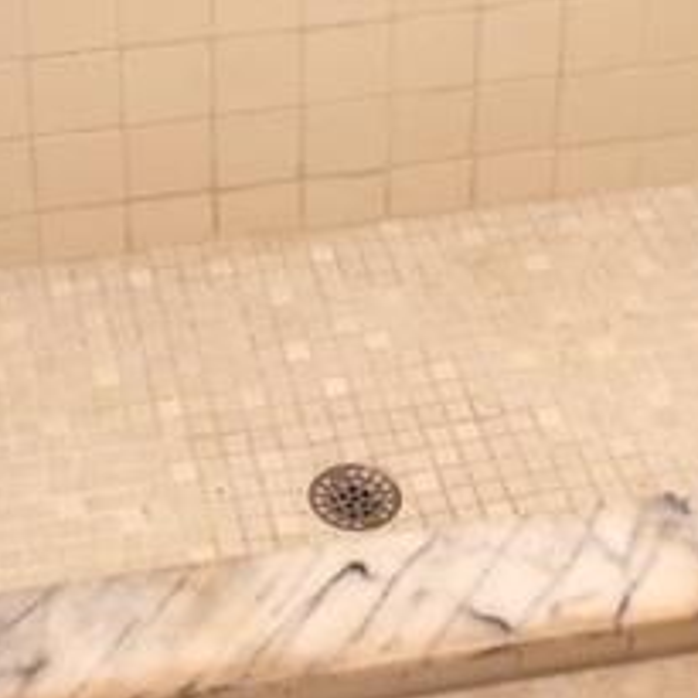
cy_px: -194
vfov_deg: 17.1
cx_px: 310
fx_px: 2190
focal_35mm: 96
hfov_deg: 18.1
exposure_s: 1/30
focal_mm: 4.15
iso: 160
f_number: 2.2
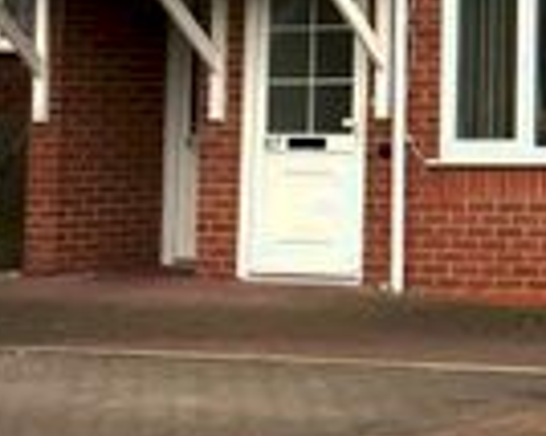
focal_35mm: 148
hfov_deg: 11.9
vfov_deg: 10.3
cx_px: 1002
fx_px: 2390
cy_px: -79
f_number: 2.2
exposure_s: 1/630
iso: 25
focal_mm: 4.15
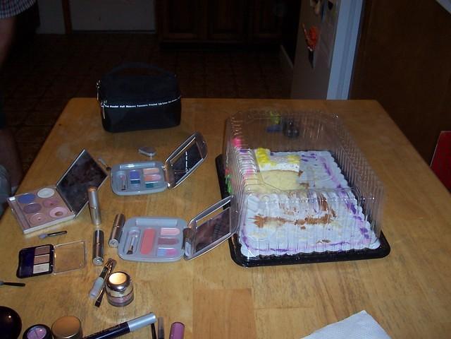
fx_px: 482
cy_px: 170
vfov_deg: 38.7
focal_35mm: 37
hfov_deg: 50.1
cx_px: 226
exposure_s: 1/60
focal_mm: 5.6
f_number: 2.8
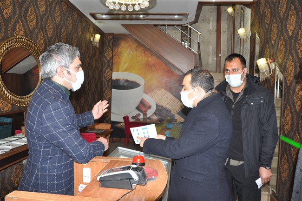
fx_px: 226
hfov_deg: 67.4
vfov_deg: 47.8
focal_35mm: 27
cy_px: 100
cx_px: 151
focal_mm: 18
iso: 280
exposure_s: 1/60
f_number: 3.5
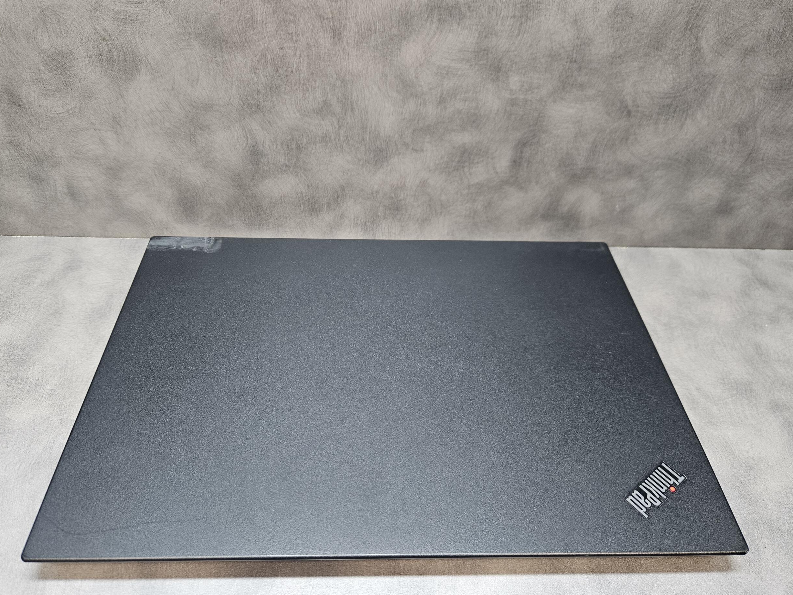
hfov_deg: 71.6
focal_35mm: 24
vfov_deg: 56.8
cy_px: 295
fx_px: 550
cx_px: 389
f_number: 1.8
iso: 320
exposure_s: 1/100
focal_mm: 5.4
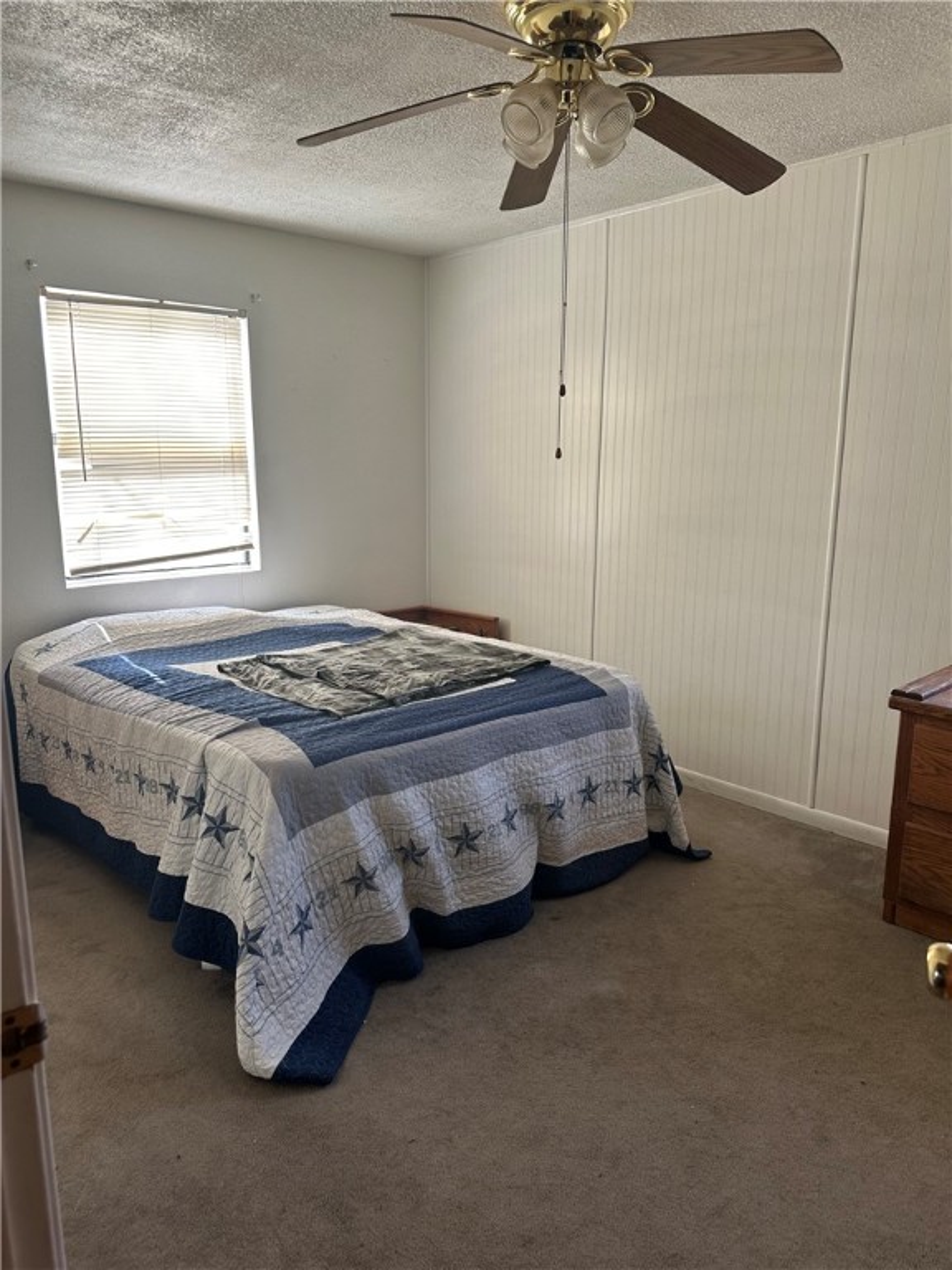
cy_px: 635
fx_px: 880
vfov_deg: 71.6
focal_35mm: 24
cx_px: 476
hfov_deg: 56.8
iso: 64
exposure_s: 1/121
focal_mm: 6.86
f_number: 1.78
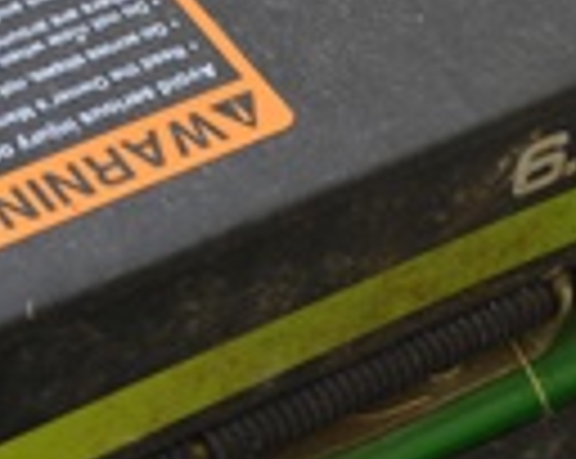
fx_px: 2928
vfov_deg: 9.0
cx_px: 153
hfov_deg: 11.2
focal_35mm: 172
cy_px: 288
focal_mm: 26
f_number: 4.5
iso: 400
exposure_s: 1/80
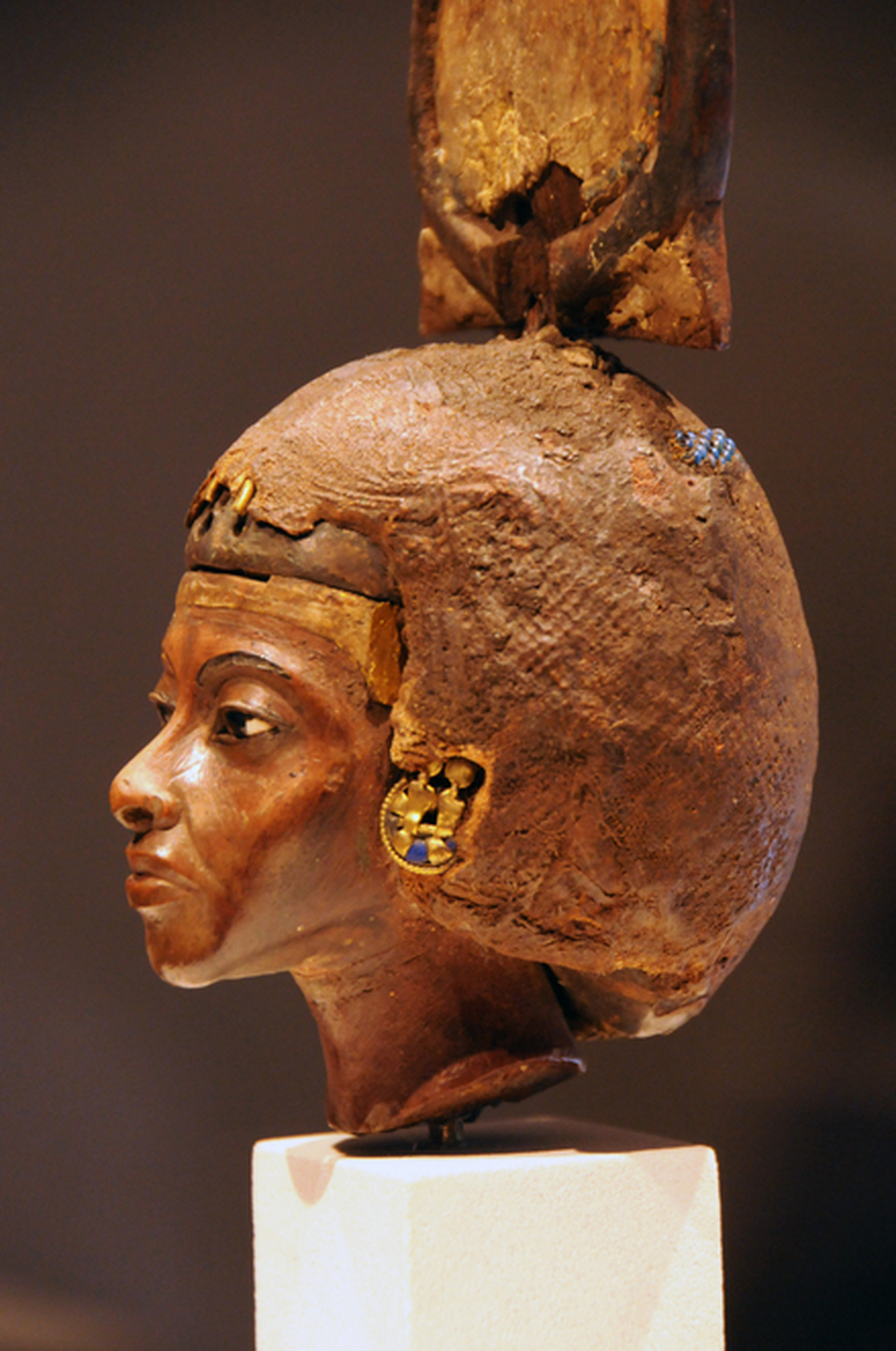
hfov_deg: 5.4
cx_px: 448
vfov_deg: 8.1
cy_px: 676
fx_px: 9554
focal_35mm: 255
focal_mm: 170
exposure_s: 1/50
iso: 1600
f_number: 7.1
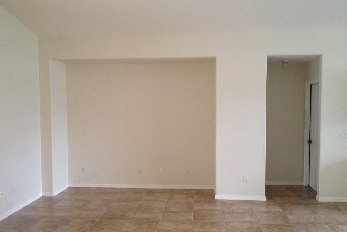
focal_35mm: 37
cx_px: 175
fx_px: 357
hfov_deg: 51.9
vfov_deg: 35.9
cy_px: 124
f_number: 2.4
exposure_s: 1/20
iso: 160
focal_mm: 4.28
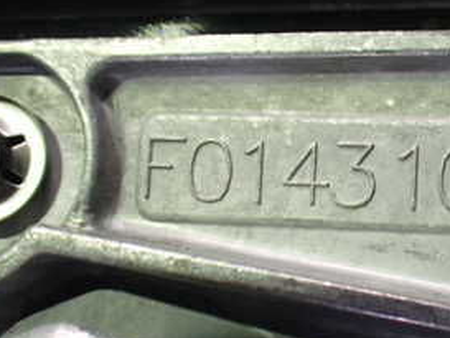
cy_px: 176
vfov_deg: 22.3
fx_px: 858
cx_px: 369
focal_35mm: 66
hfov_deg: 28.7
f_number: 2.3
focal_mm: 5.4
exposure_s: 1/50
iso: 800
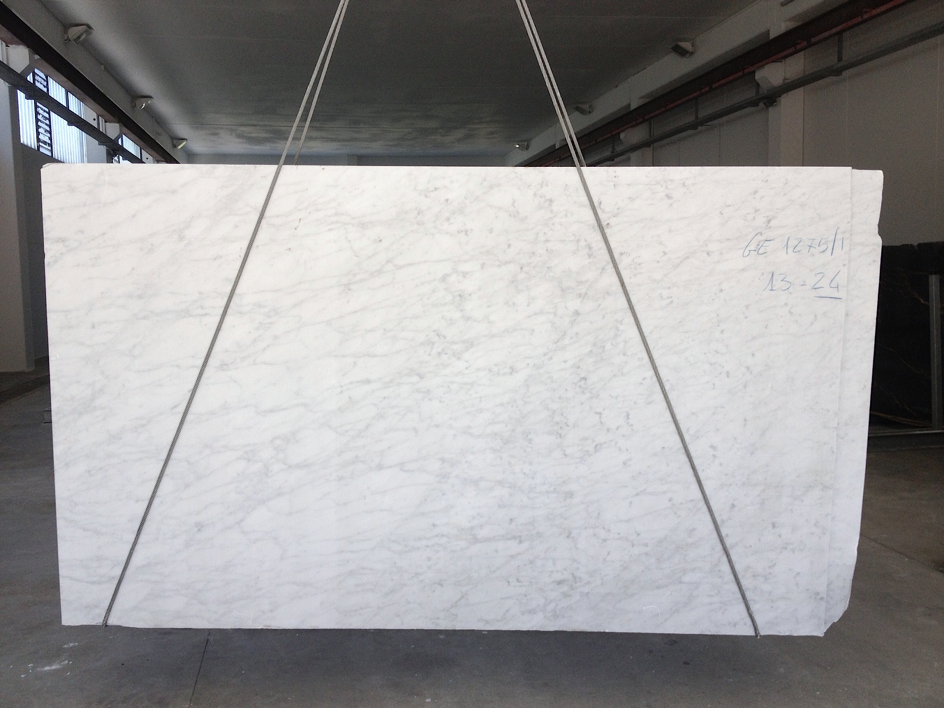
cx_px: 472
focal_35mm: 35
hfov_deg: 52.6
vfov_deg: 40.7
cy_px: 354
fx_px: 954
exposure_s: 1/165
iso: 50
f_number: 2.4
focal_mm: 4.28
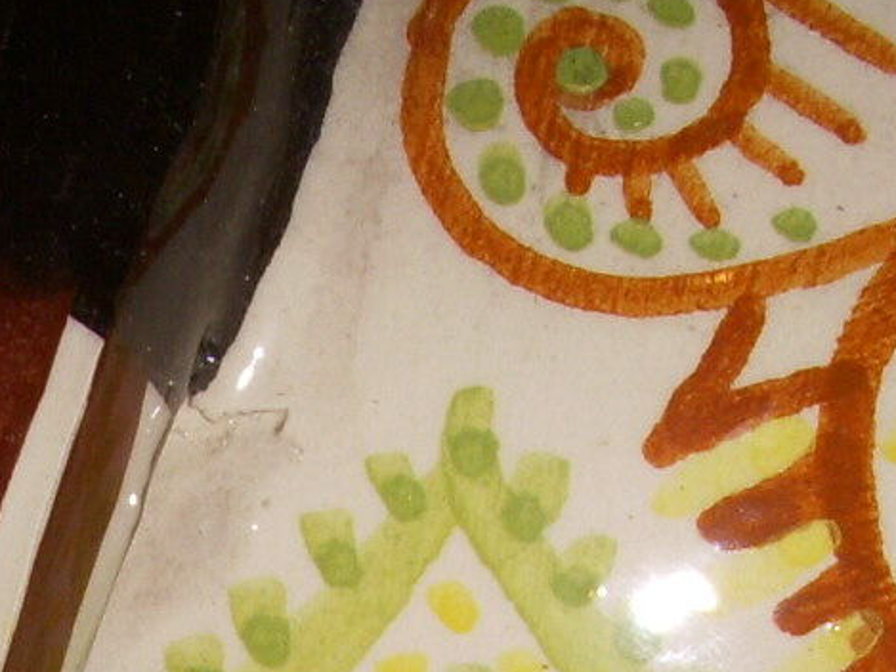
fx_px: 4298
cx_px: -48
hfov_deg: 11.7
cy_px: 1378
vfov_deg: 8.5
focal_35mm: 166
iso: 100
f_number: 6.6
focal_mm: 6.3
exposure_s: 1/30
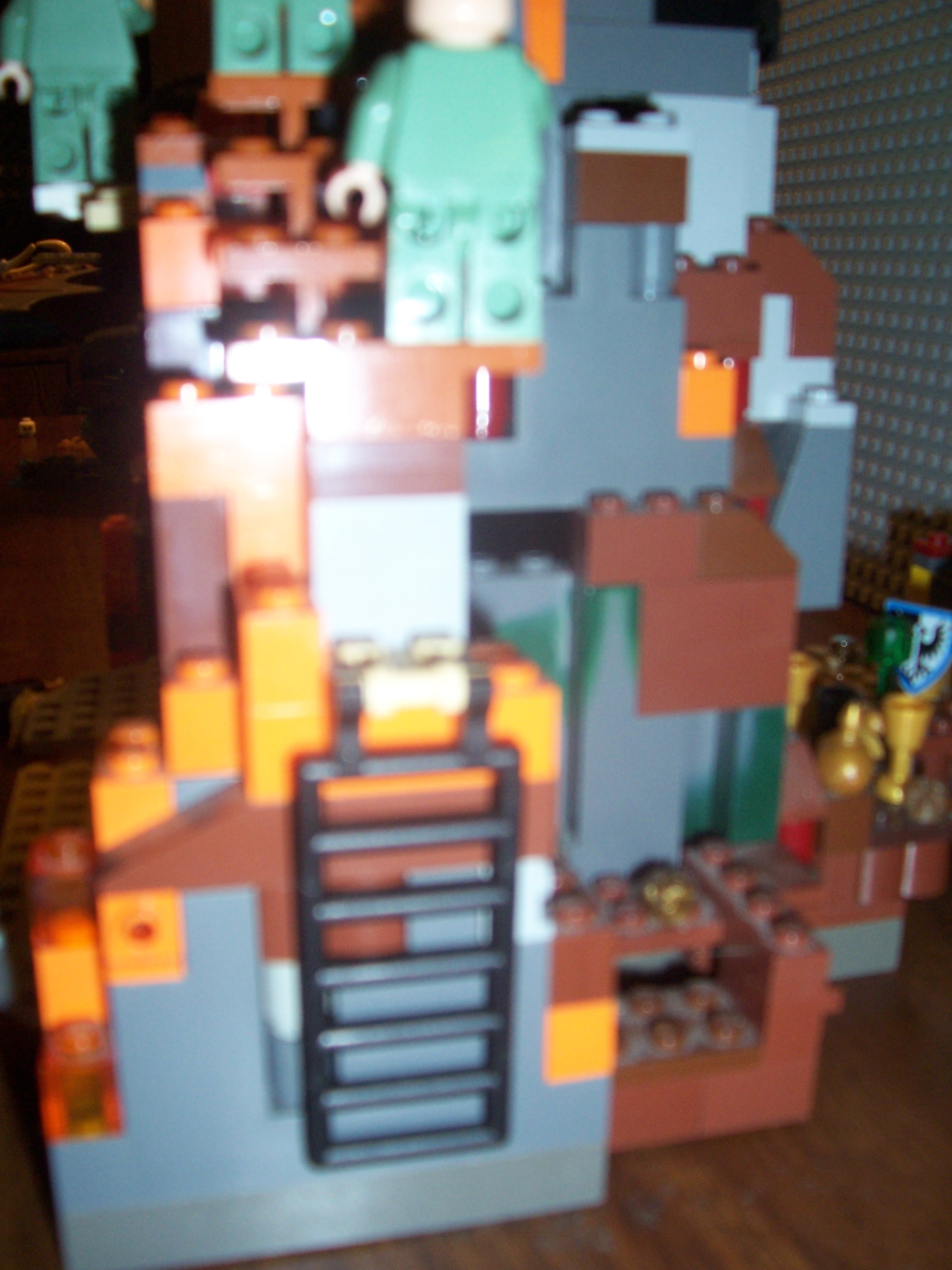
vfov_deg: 54.0
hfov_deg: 41.8
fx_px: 1247
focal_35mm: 34
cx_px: 476
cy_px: 635
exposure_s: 1/60
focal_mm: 5.6
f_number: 2.7
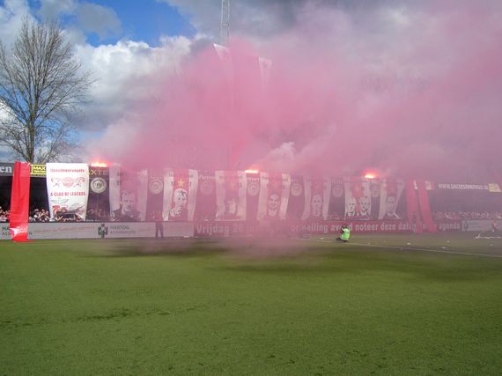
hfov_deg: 52.6
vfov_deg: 40.7
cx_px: 251
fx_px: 507
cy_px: 188
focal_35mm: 35
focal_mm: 5.8
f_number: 8
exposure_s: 1/250
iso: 50
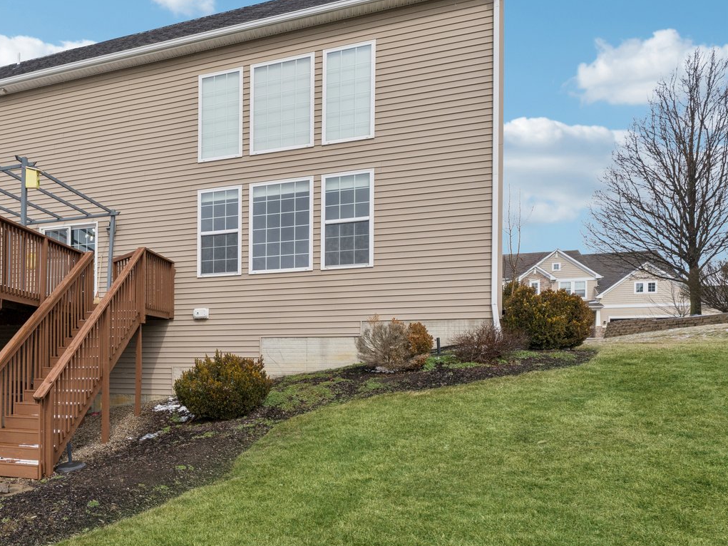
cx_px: 98
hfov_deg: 57.8
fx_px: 568
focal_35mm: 27
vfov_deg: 50.1
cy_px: 379
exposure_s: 1/400
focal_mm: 14
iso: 250
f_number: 9
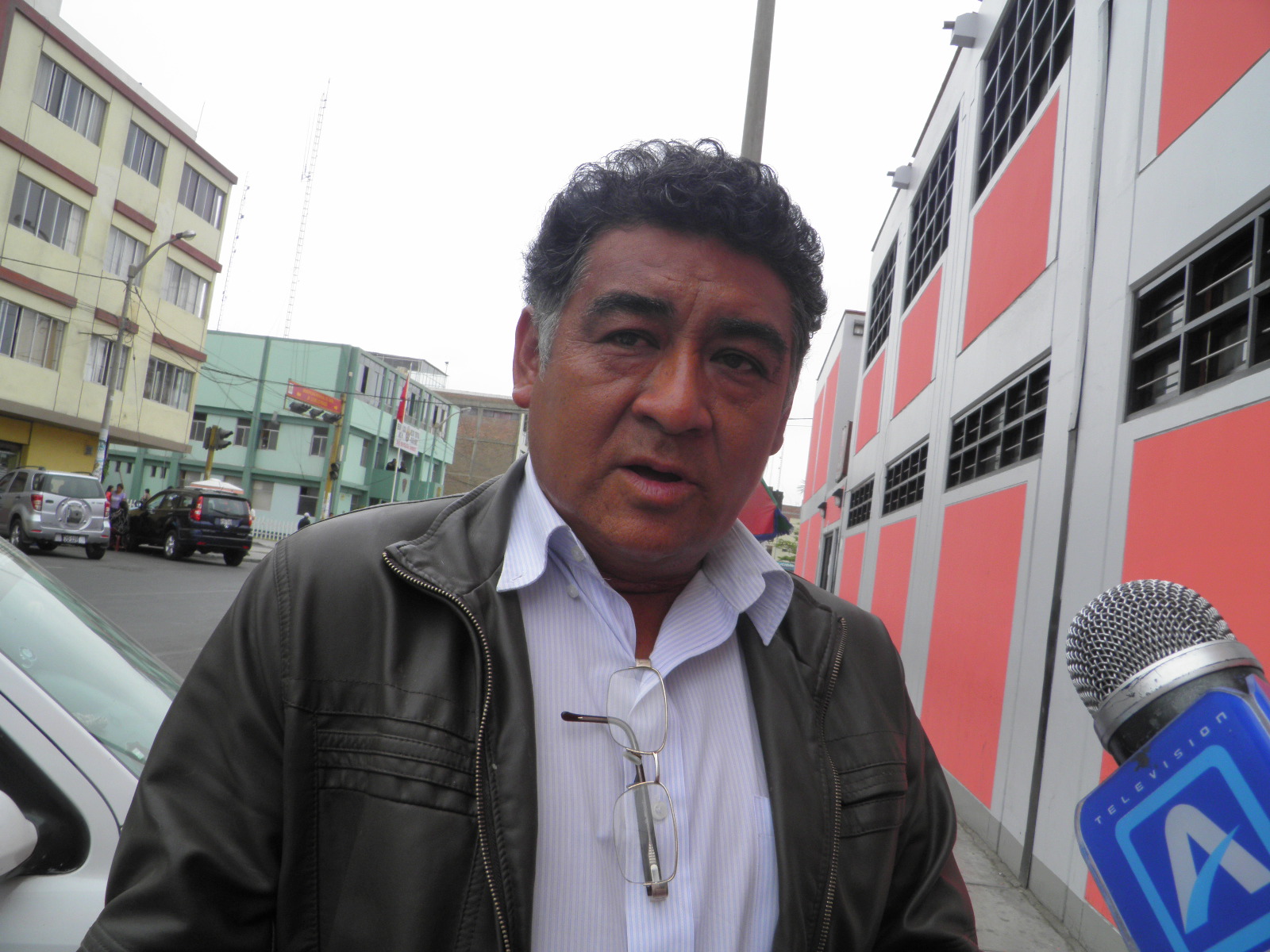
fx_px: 1027
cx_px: 635
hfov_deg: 63.4
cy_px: 476
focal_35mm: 28
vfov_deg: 49.7
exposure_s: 1/200
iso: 50
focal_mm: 4.9
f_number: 5.7
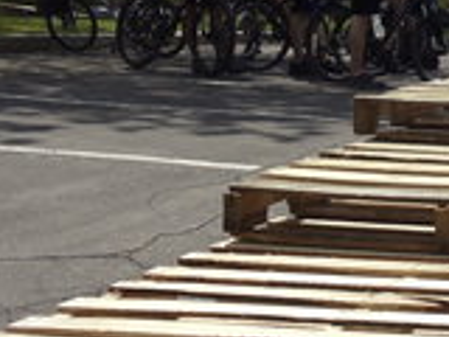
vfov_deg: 9.5
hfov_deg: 12.4
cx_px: 539
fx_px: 2023
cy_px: 108
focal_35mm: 156
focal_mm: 6.81
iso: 100
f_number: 7.5
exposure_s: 1/400
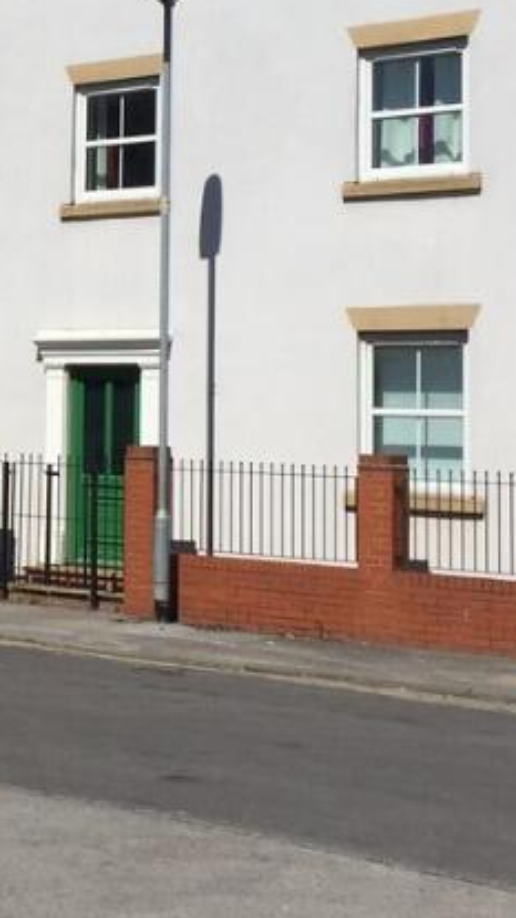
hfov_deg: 14.5
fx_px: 1900
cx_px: -237
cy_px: 270
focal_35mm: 78
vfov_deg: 26.9
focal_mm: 4.15
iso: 32
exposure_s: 1/4950
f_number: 2.2
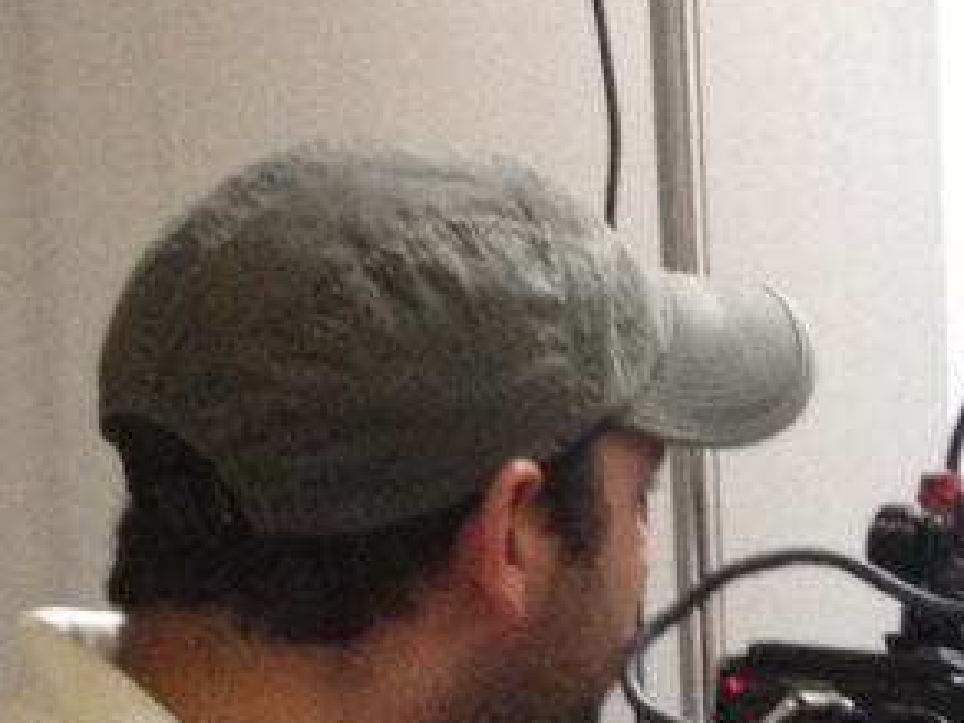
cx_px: 1479
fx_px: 4010
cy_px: 990
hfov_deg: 12.9
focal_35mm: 144
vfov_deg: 10.1
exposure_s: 1/20
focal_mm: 4.28
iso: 250
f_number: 2.4
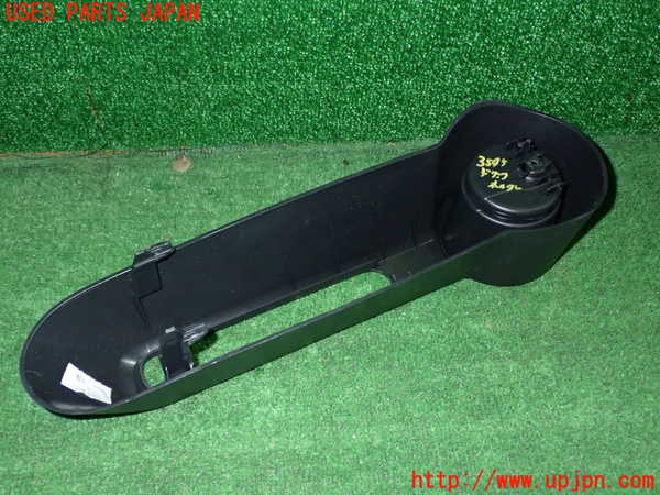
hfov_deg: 51.4
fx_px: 686
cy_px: 248
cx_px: 330
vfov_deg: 39.7
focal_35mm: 36
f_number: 7.1
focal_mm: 6.37
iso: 800
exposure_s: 1/40
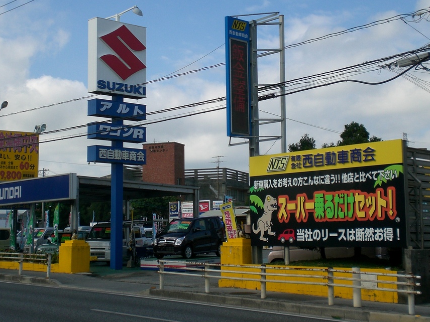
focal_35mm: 61
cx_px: 185
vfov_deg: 24.0
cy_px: 134
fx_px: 758
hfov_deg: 31.6
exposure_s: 1/400
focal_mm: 8.44
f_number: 5.1
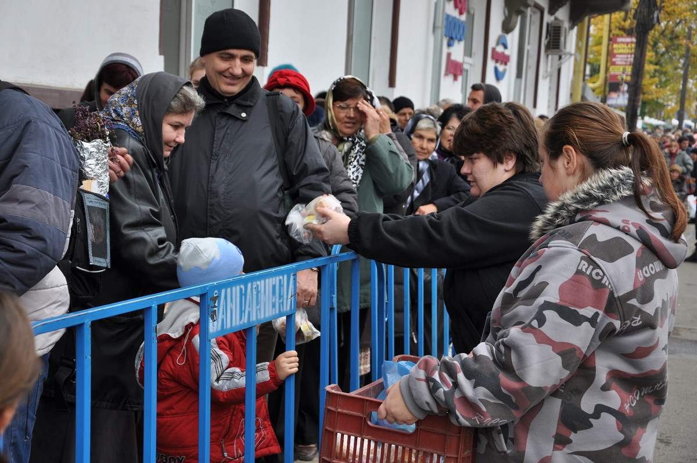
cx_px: 348
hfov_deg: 31.9
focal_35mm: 63
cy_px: 232
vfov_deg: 21.5
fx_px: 1218
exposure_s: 1/80
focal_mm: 42
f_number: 4.8
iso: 200
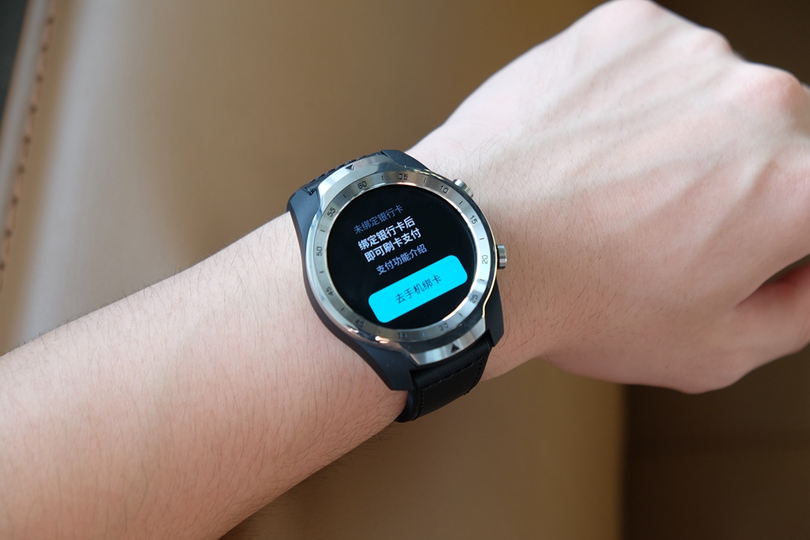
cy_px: 270
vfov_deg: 16.5
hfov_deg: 24.5
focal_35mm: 83
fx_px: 1868
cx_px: 405
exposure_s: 1/42
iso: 400
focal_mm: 55
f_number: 4.5
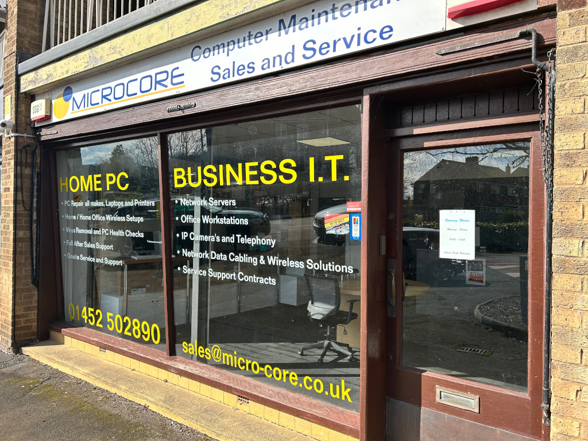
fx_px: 442
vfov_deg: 53.1
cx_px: 294
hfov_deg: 67.3
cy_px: 220
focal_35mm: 26
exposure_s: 1/1972
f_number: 1.5
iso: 50
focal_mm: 5.7
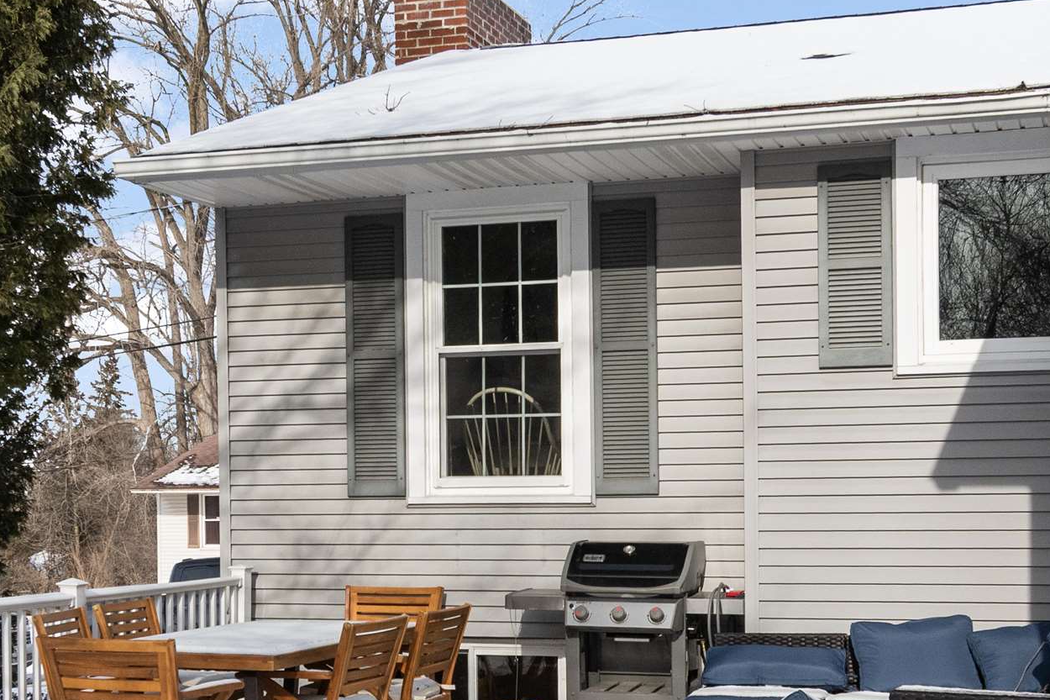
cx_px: 469
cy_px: 530
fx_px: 1720
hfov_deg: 33.9
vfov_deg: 22.8
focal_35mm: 59
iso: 800
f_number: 7.1
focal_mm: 16
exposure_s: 1/640
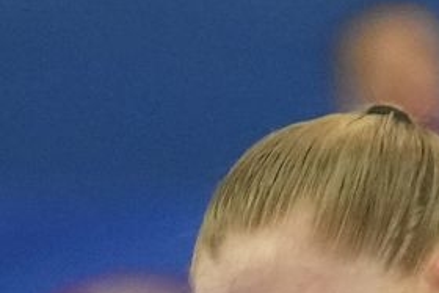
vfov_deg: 0.8
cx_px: 784
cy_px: 487
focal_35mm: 1639
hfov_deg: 1.3
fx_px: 19996
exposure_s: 1/1000
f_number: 2.8
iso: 3200
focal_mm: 170
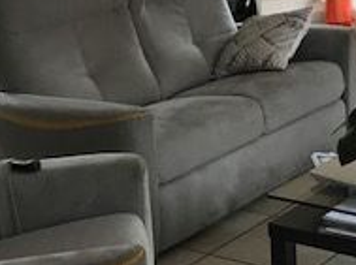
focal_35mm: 95
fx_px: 975
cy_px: 90
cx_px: 296
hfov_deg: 20.4
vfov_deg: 15.5
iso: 50
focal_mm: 3.99
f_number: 1.8
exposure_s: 1/17
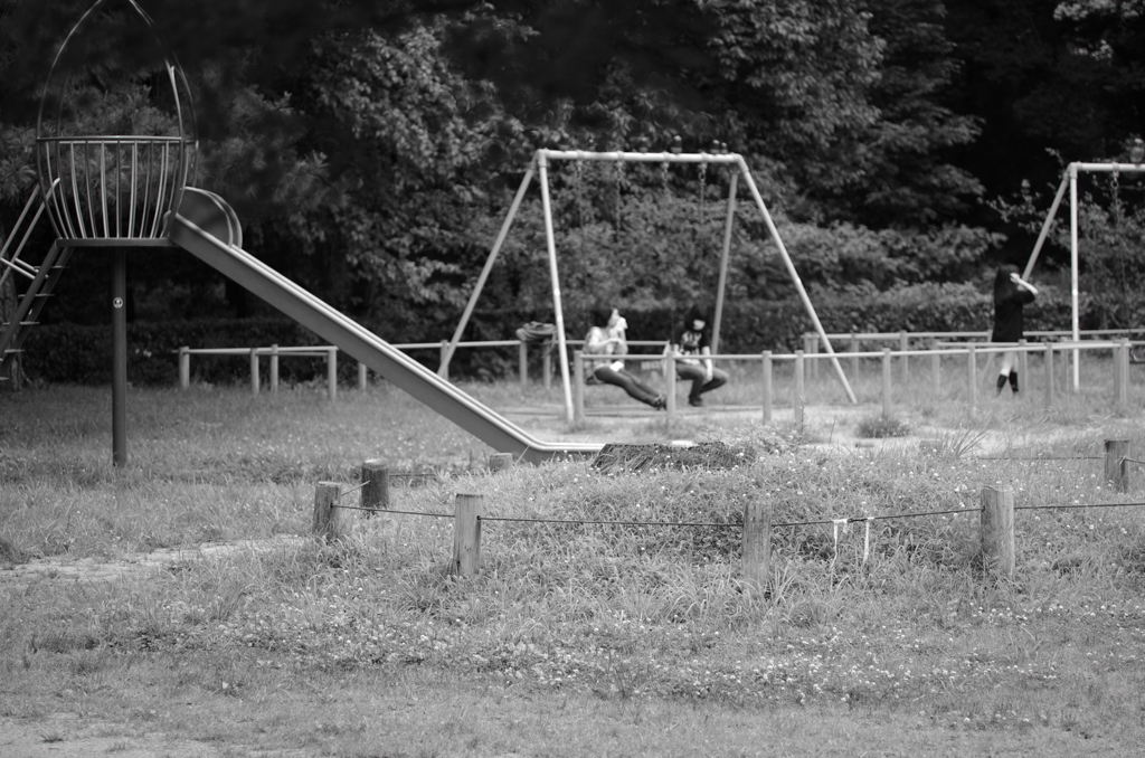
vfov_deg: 13.0
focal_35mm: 105
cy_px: 379
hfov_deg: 19.5
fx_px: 3332
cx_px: 572
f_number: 2.4
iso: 100
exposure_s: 1/640
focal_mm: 70
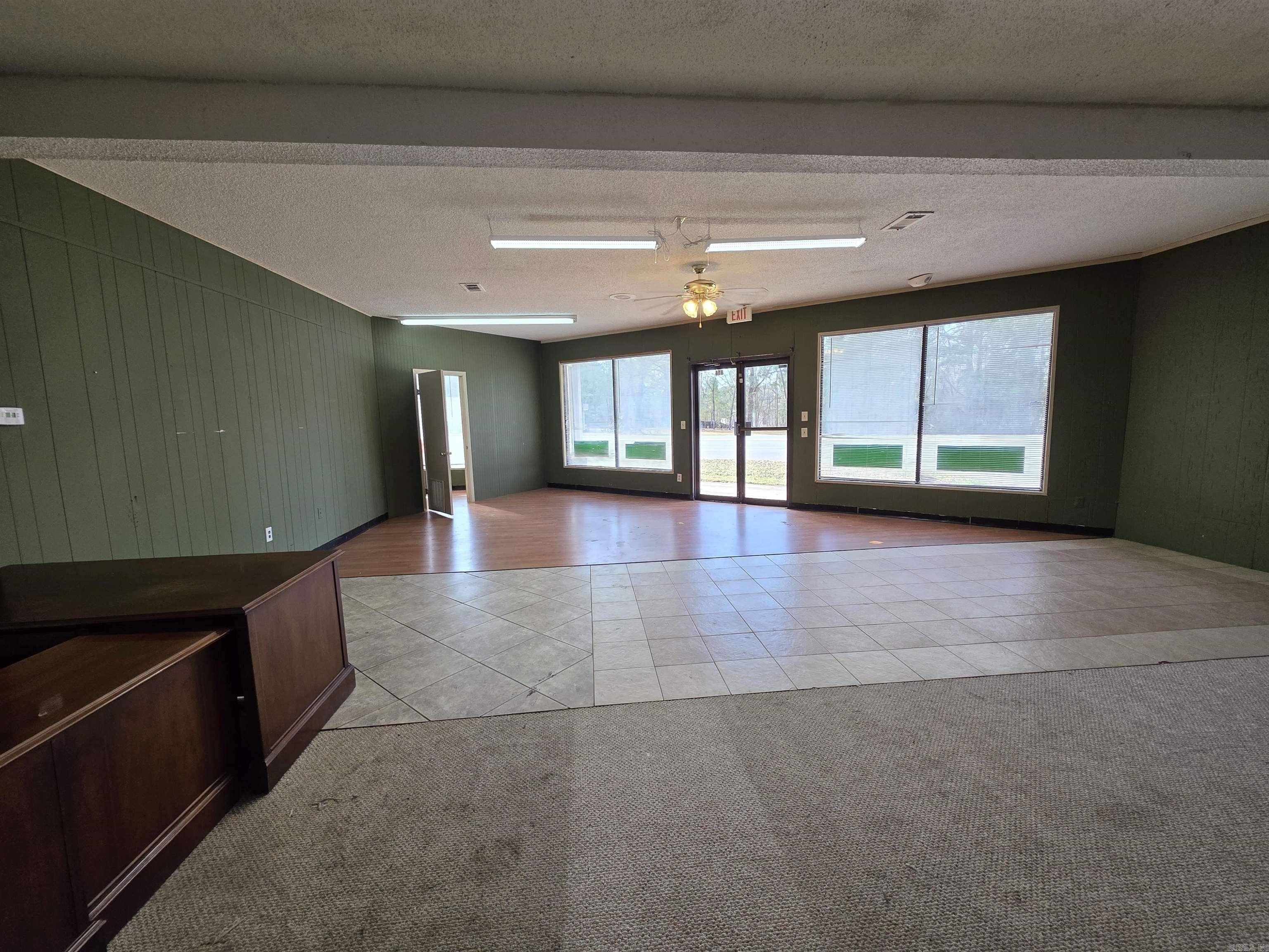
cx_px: 634
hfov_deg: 106.2
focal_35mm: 13
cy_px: 476
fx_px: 477
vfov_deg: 89.9
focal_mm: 2.2
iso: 100
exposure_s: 1/120
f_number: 1.9
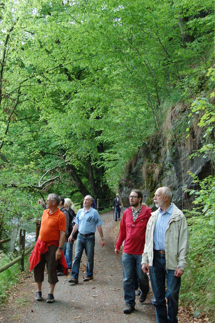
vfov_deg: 46.4
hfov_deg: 31.8
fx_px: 377
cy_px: 162
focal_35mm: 42
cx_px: 108
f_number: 6.3
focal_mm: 28
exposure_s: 1/160
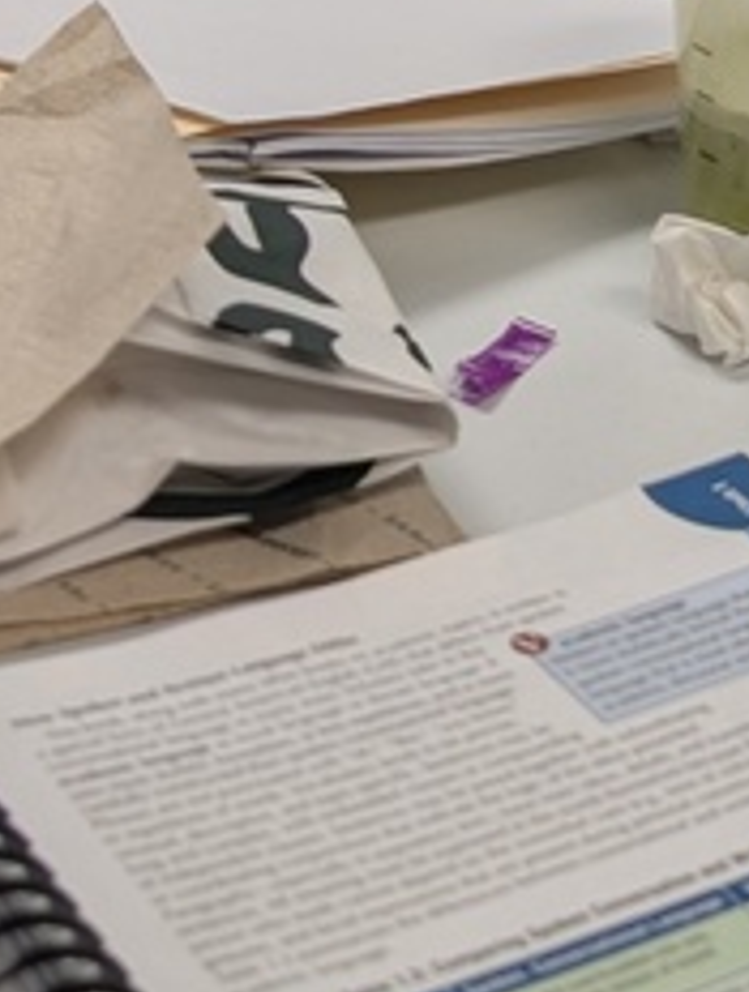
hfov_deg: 13.9
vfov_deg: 16.4
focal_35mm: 106
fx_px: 3047
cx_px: 674
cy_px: -607
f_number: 1.68
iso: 80
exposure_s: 1/120
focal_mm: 6.9
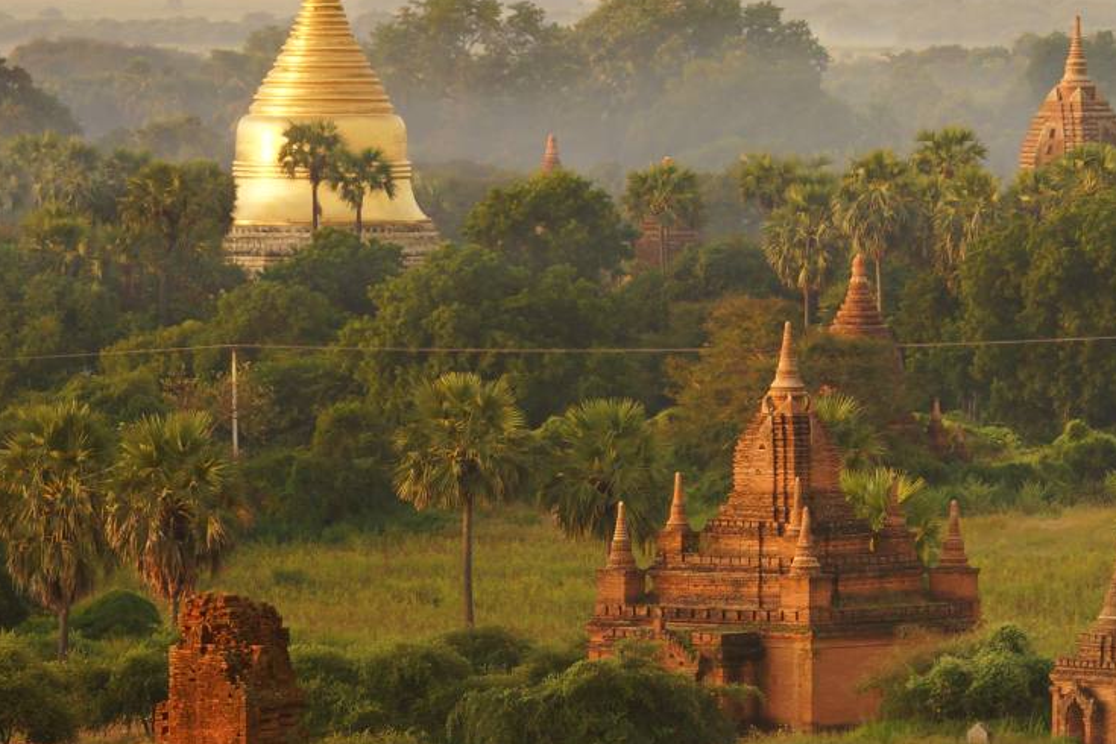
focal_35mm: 418
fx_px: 12957
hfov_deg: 4.9
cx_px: 1063
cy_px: 518
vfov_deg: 3.3
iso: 320
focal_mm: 160
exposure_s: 1/200
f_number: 5.6
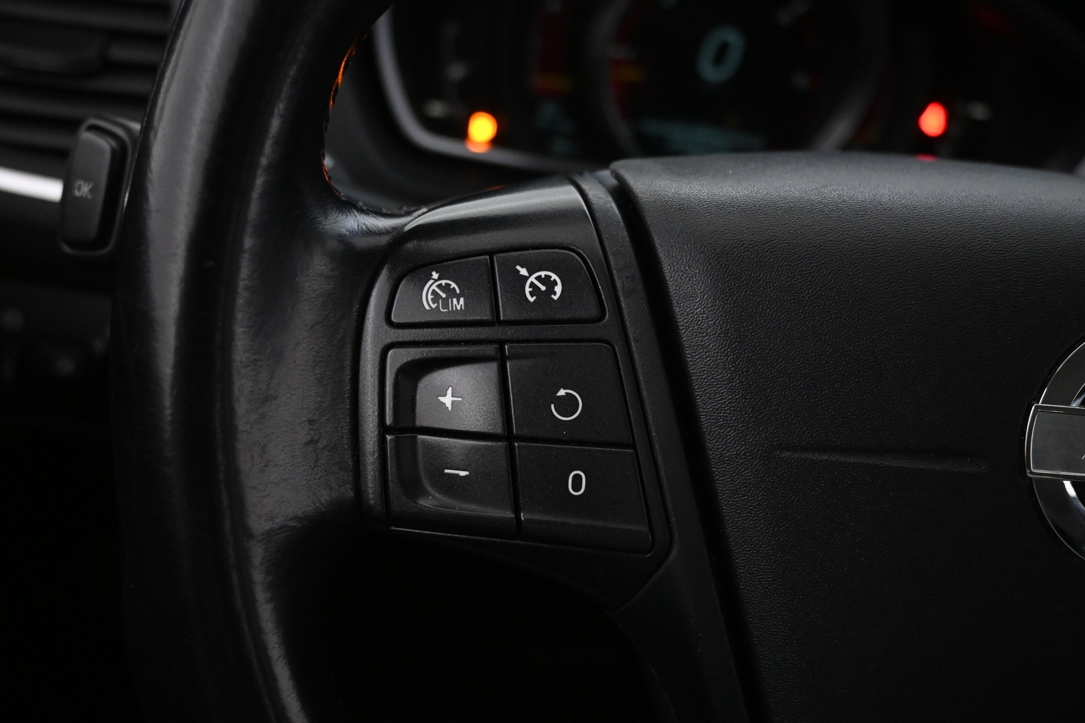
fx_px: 1040
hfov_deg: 55.1
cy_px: 362
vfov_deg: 38.4
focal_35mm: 34
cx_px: 542
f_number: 4.2
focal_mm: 23
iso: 4000
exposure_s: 1/40
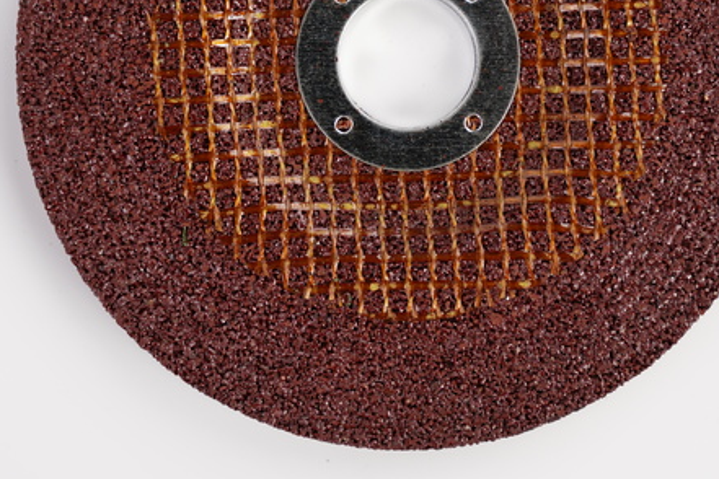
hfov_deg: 25.9
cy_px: 60
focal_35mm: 78
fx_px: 1565
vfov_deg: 17.2
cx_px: 408
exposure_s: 1/100
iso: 500
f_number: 5.6
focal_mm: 43.2
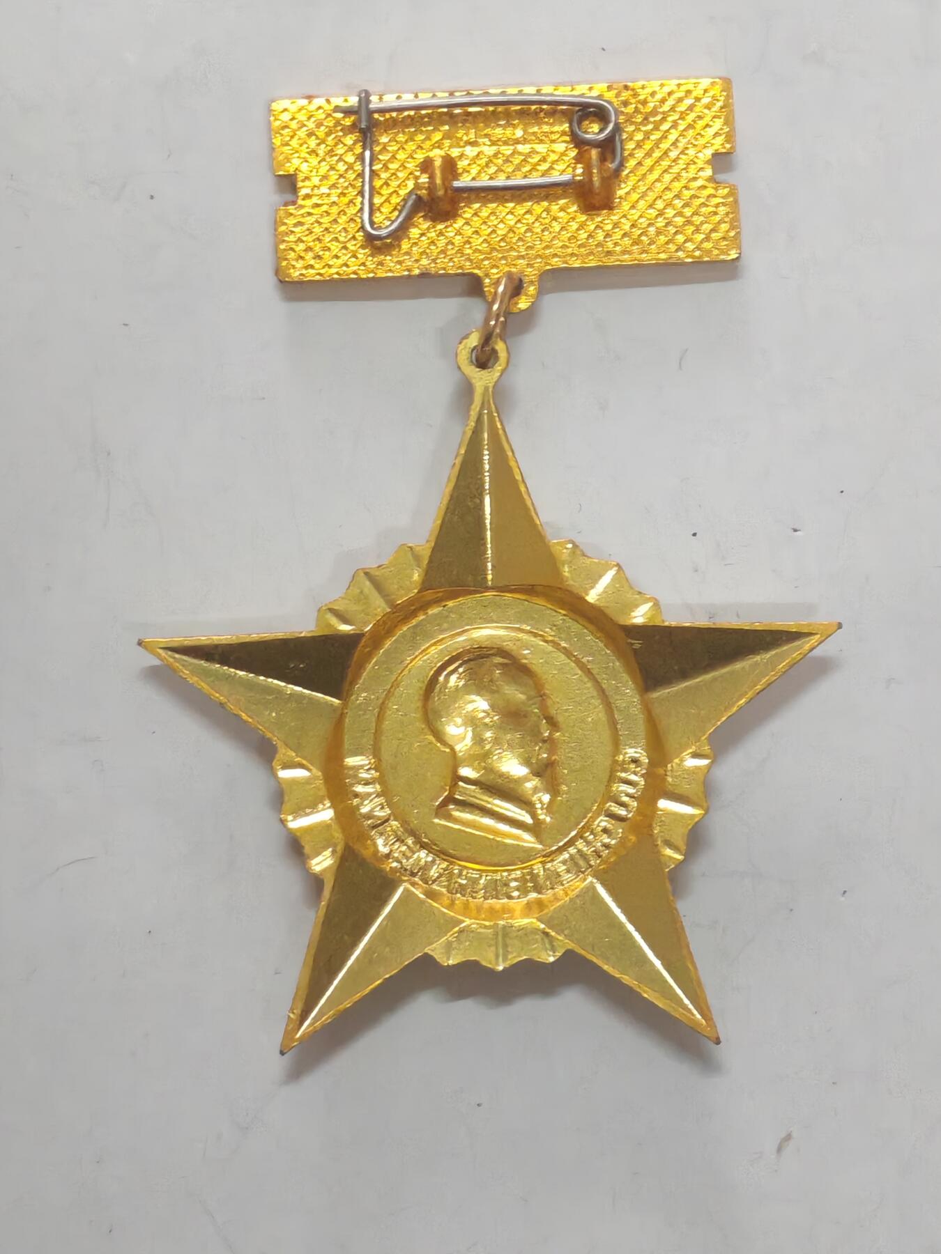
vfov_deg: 19.6
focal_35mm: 100
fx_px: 3625
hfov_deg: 14.8
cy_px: 627
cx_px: 470
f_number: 1.95
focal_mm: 5.52
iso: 640
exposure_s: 1/33
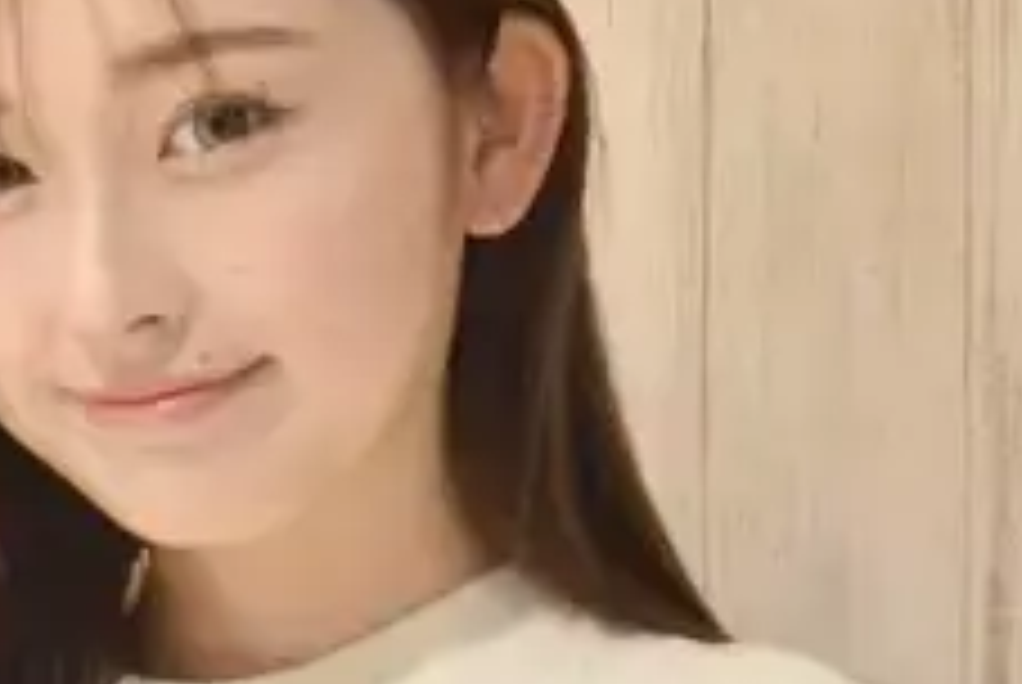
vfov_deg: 14.4
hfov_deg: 21.2
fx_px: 2700
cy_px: 513
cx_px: 248
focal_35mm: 95
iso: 2000
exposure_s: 1/200
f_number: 4.5
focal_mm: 24
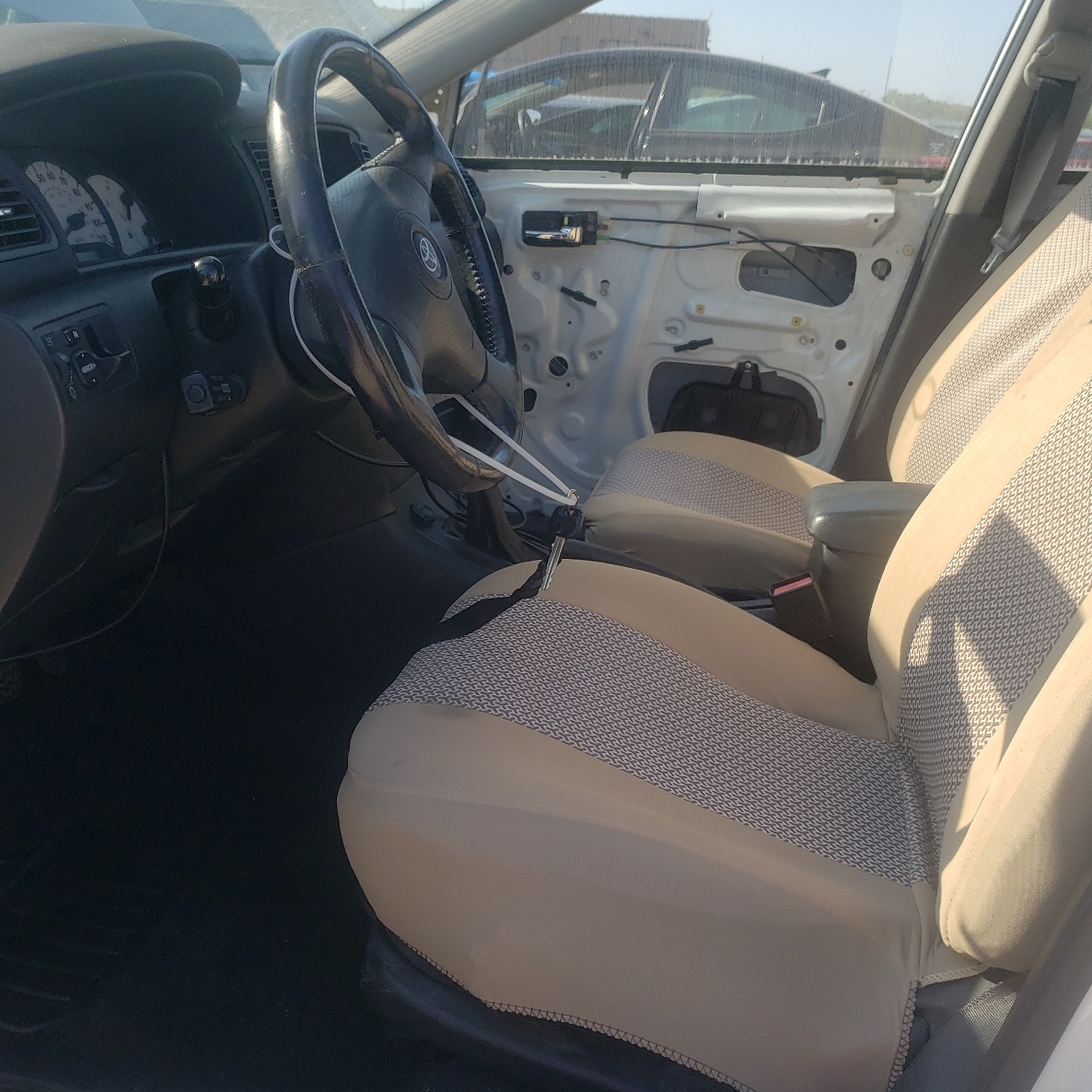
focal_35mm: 31
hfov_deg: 52.5
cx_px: 568
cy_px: 548
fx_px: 1106
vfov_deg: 52.5
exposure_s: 1/1250
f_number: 1.5
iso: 50
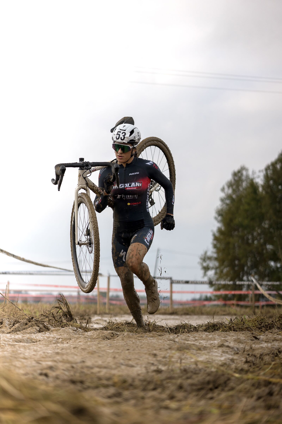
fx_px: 987
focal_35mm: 84
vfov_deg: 24.2
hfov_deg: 16.3
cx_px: 141
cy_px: 212
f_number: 1.7
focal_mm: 56
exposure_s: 1/2500
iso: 100
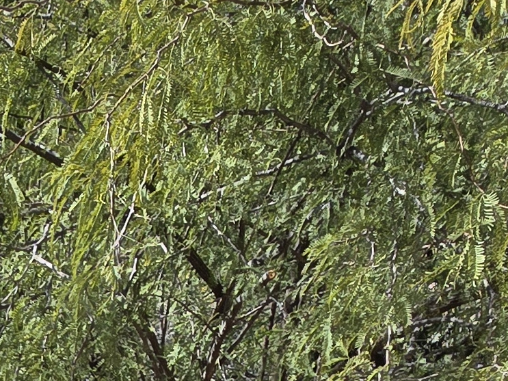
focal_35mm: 70
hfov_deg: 24.9
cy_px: 900
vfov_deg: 14.4
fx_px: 1027
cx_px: -110
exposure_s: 1/1742
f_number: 2.2
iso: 50
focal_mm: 2.2
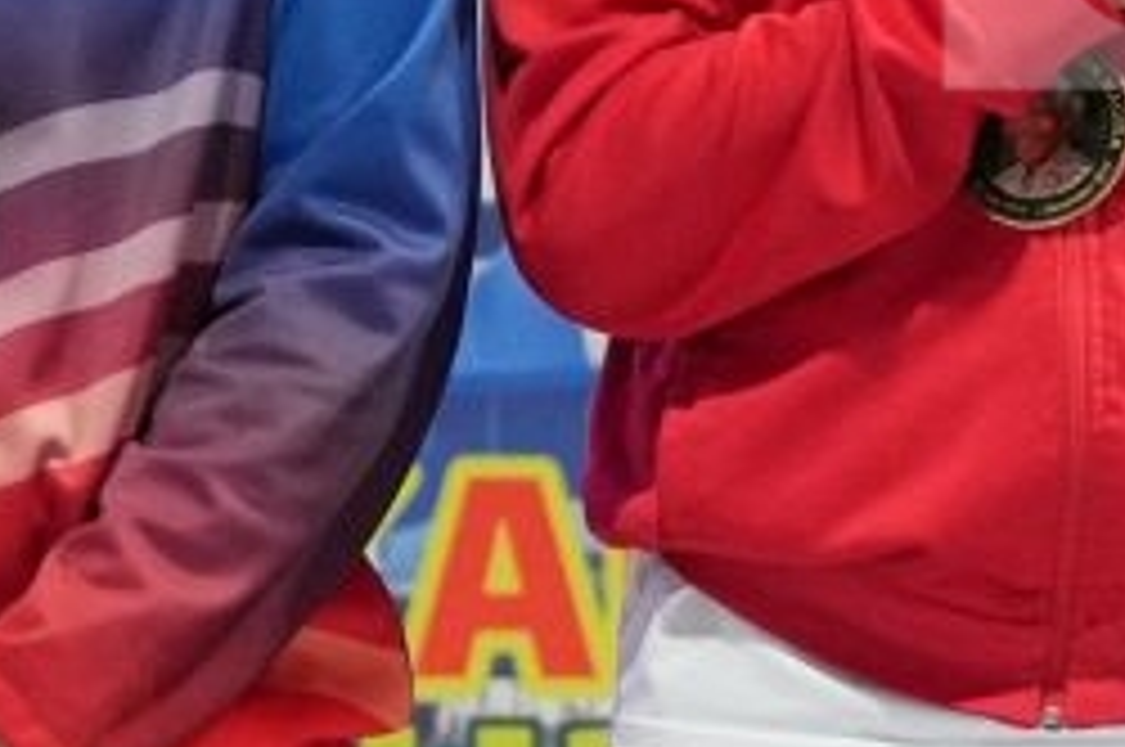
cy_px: 1274
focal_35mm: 505
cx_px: 1364
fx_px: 15761
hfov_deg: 4.1
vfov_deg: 2.7
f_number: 2.8
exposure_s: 1/250
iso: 4000
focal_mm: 70
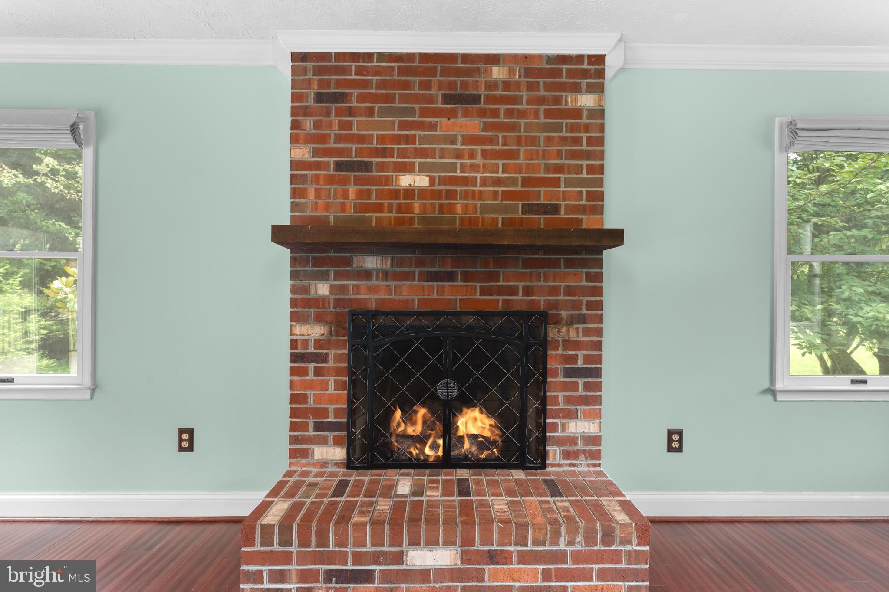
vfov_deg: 68.0
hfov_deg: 90.6
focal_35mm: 18
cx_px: 444
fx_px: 439
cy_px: 296
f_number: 9
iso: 250
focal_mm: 17.8
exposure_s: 1.3
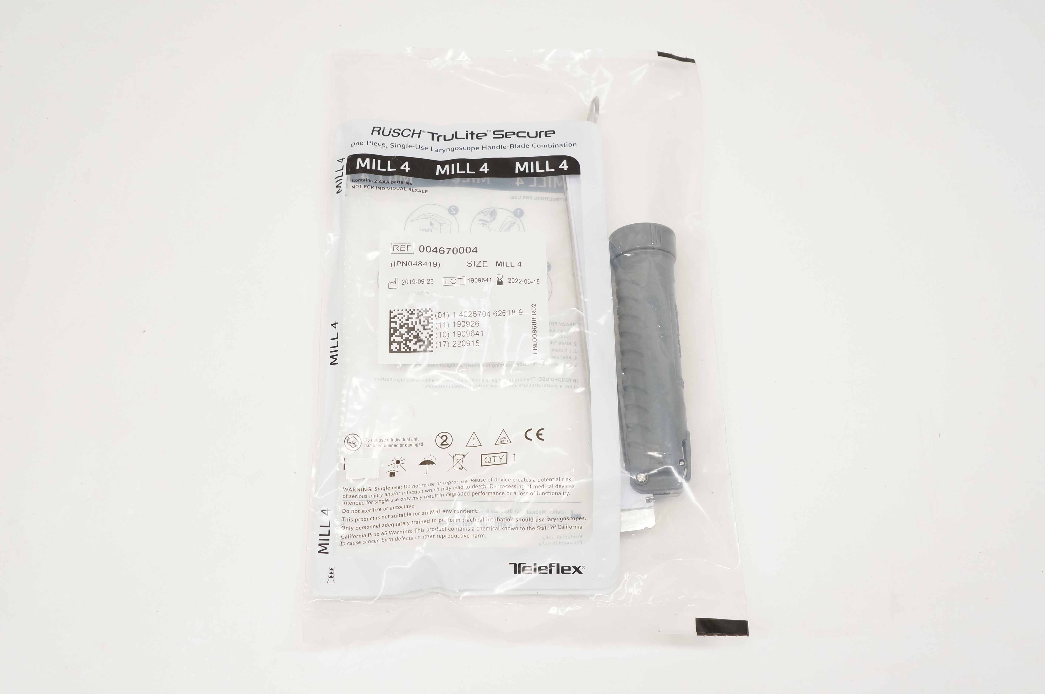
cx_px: 522
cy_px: 347
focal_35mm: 36
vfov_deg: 36.8
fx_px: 1044
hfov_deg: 53.2
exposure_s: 1/100
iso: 800
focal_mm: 24
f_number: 7.1
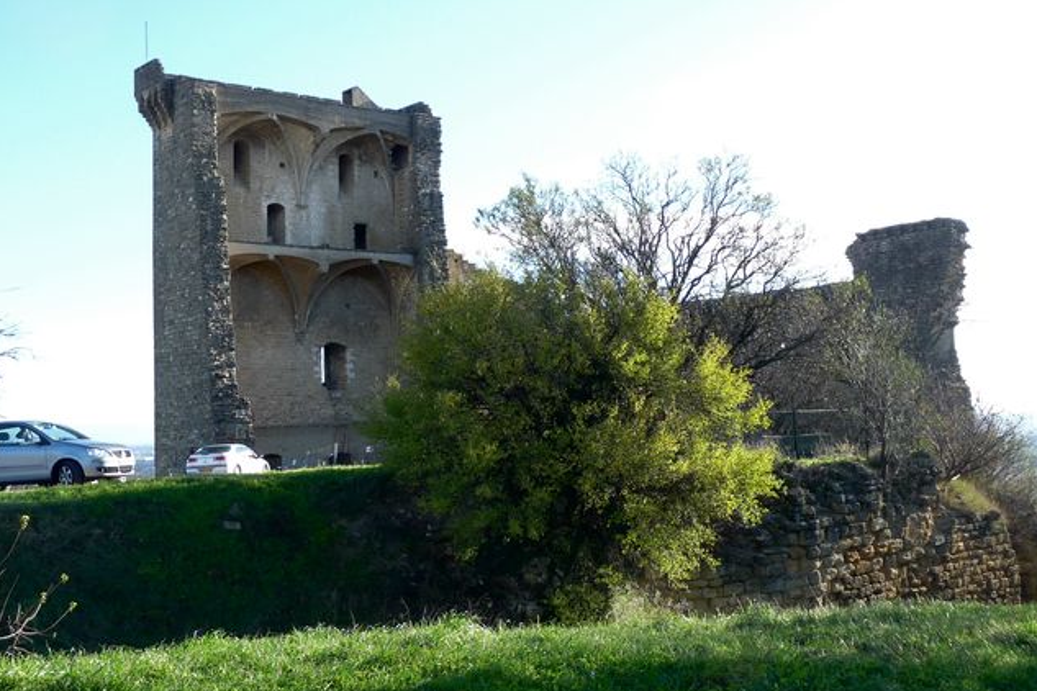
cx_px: 518
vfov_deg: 32.6
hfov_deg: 47.4
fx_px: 1181
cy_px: 336
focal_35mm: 41
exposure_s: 1/400
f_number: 2.8
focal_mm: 4.8
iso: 100
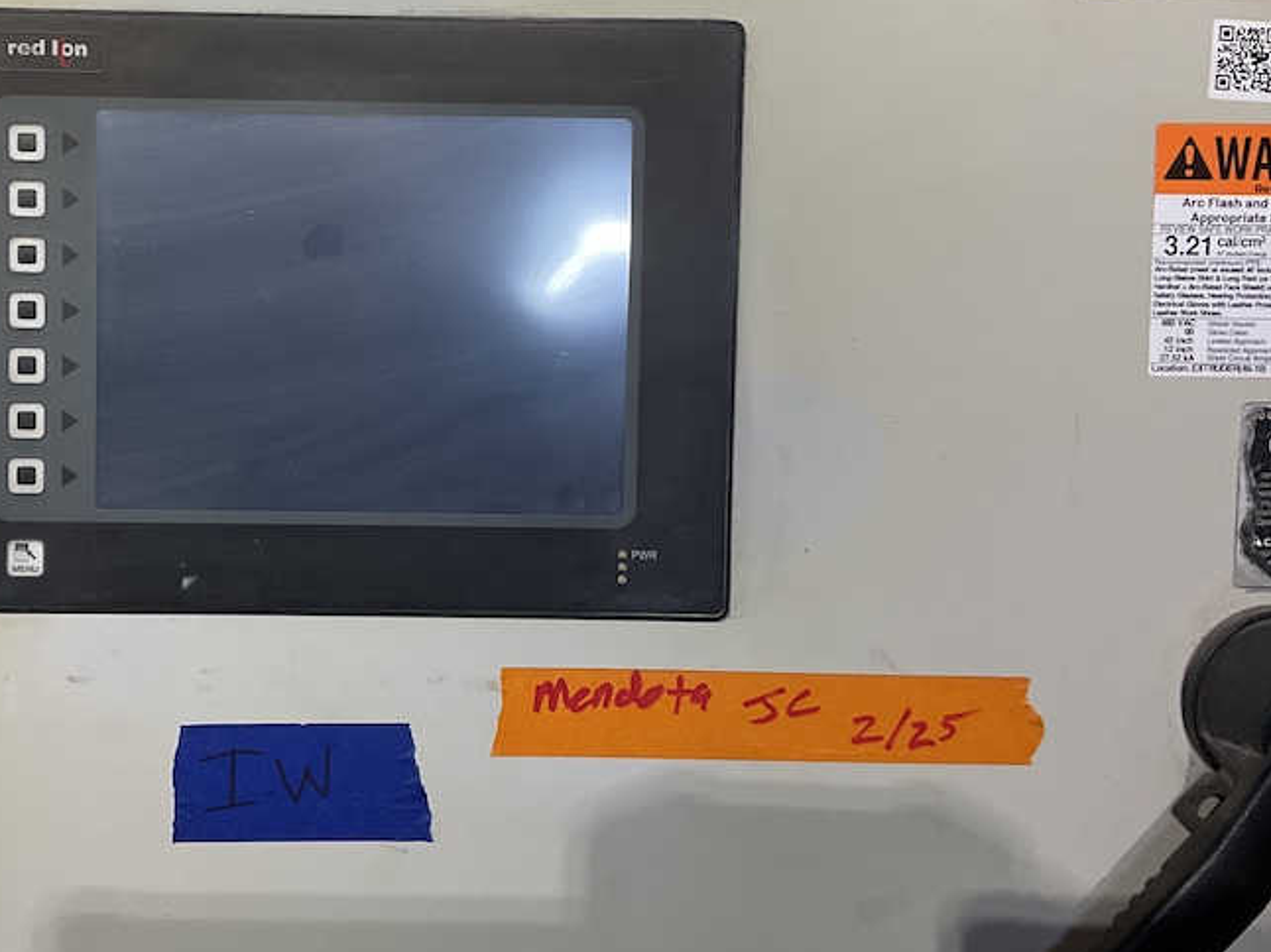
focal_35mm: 46
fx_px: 1688
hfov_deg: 40.6
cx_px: 395
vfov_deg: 31.3
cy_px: 319
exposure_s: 1/60
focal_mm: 3
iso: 64
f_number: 1.8
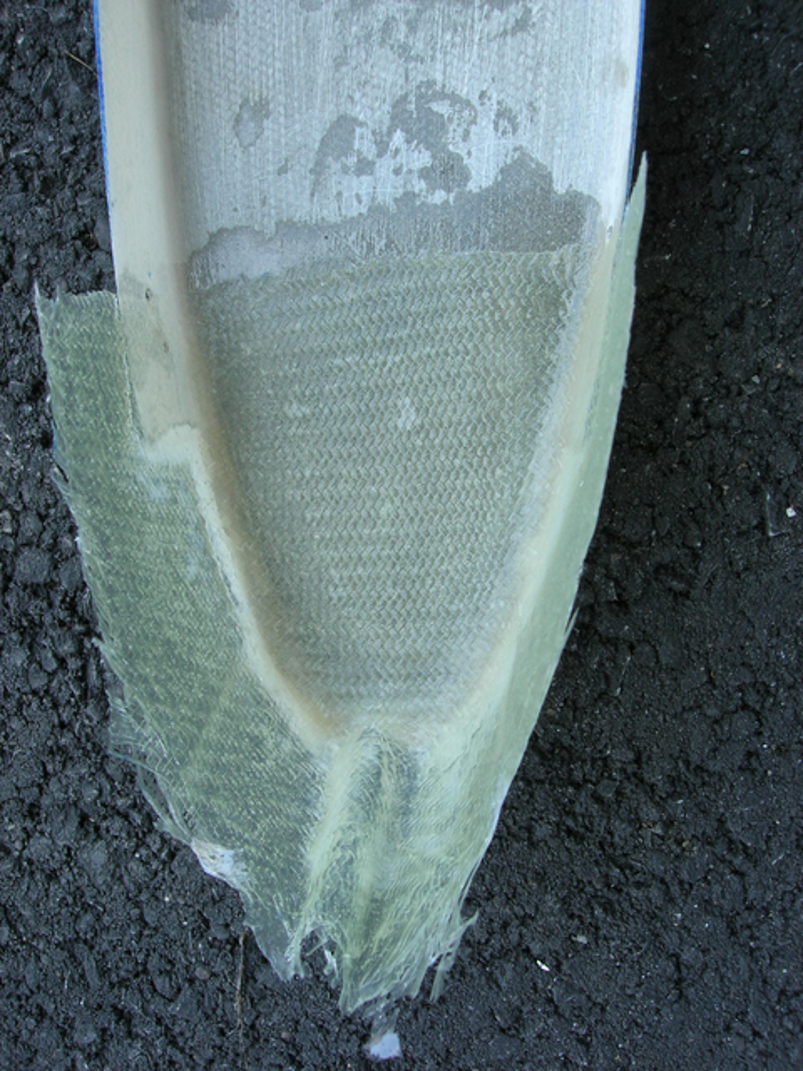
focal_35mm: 38
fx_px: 1175
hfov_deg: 37.7
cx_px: 402
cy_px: 536
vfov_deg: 49.0
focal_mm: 7.8
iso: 64
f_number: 4.8
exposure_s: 1/90
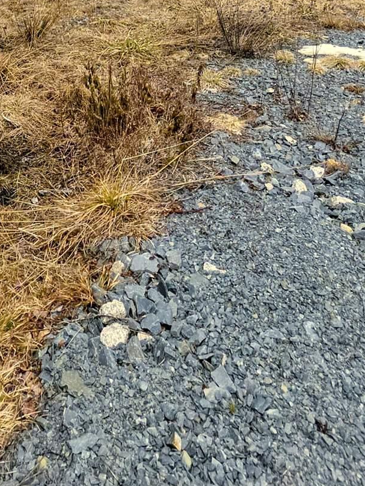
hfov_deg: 36.7
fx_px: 520
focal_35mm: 37
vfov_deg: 35.1
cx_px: 52
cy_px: -143
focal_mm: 2.2
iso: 20
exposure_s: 1/1354
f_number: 1.9
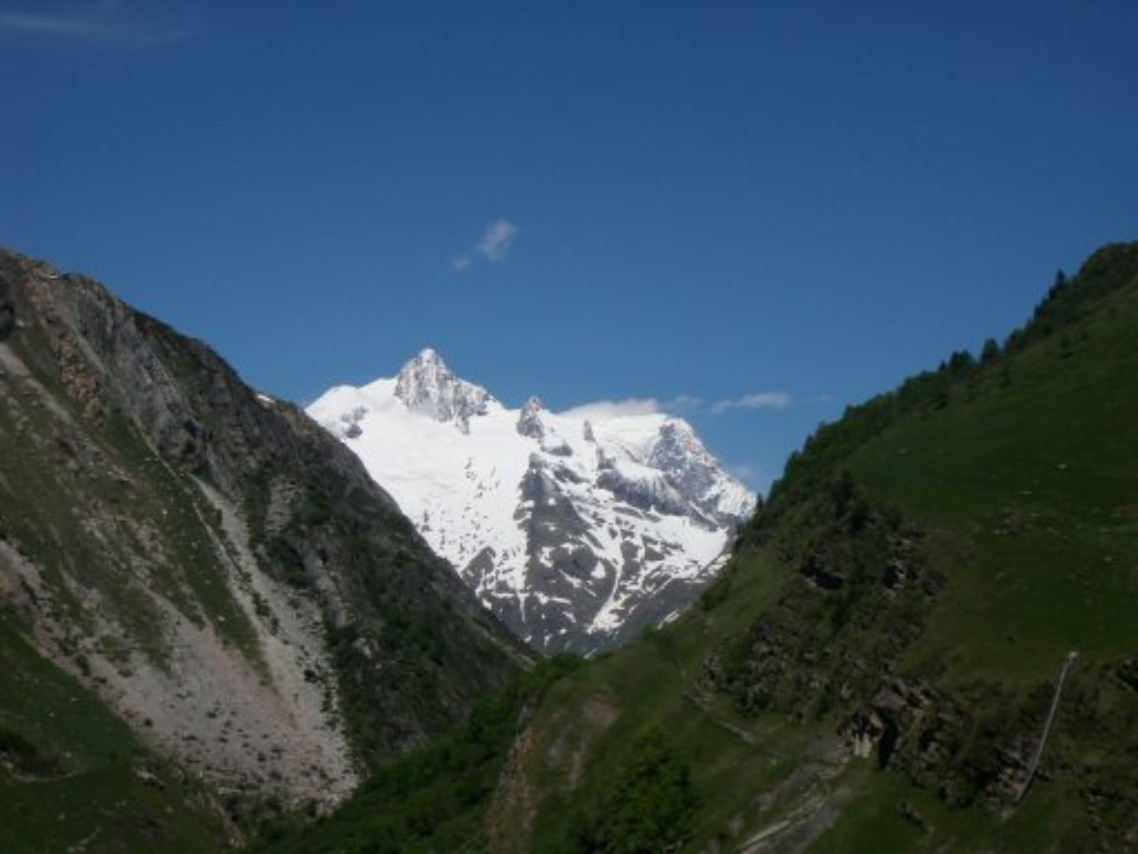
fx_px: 2137
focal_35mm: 65
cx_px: 569
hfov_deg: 29.8
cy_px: 427
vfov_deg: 22.6
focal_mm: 11.76
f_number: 7.1
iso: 50
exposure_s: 1/400
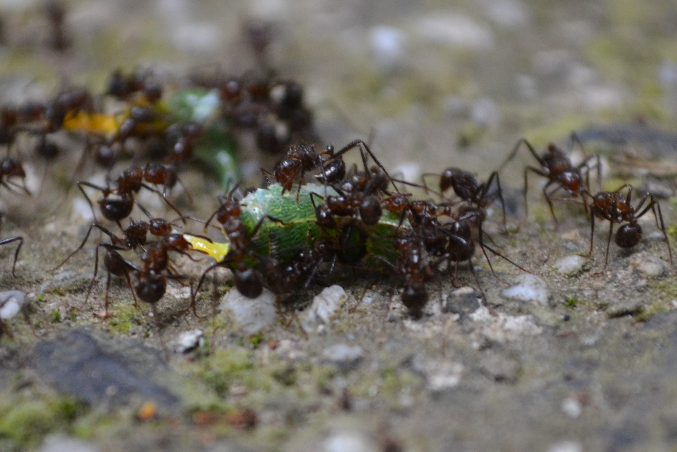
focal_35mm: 82
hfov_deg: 24.6
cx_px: 338
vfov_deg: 16.6
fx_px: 1551
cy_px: 226
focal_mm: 55
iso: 900
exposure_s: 1/60
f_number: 5.6
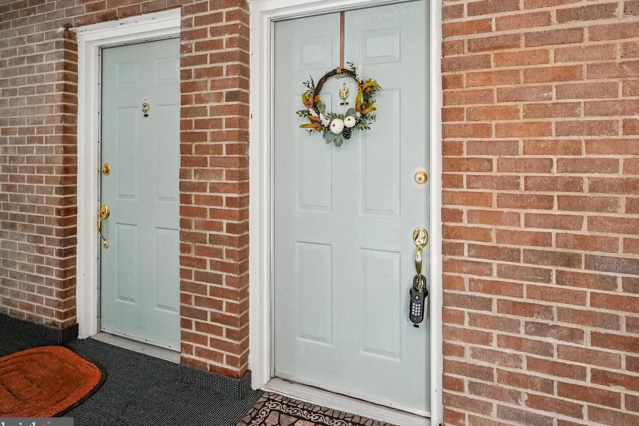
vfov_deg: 65.8
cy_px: 203
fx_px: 330
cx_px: 355
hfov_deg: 87.9
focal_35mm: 19
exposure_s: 1/160
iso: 6400
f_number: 4
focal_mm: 16.5
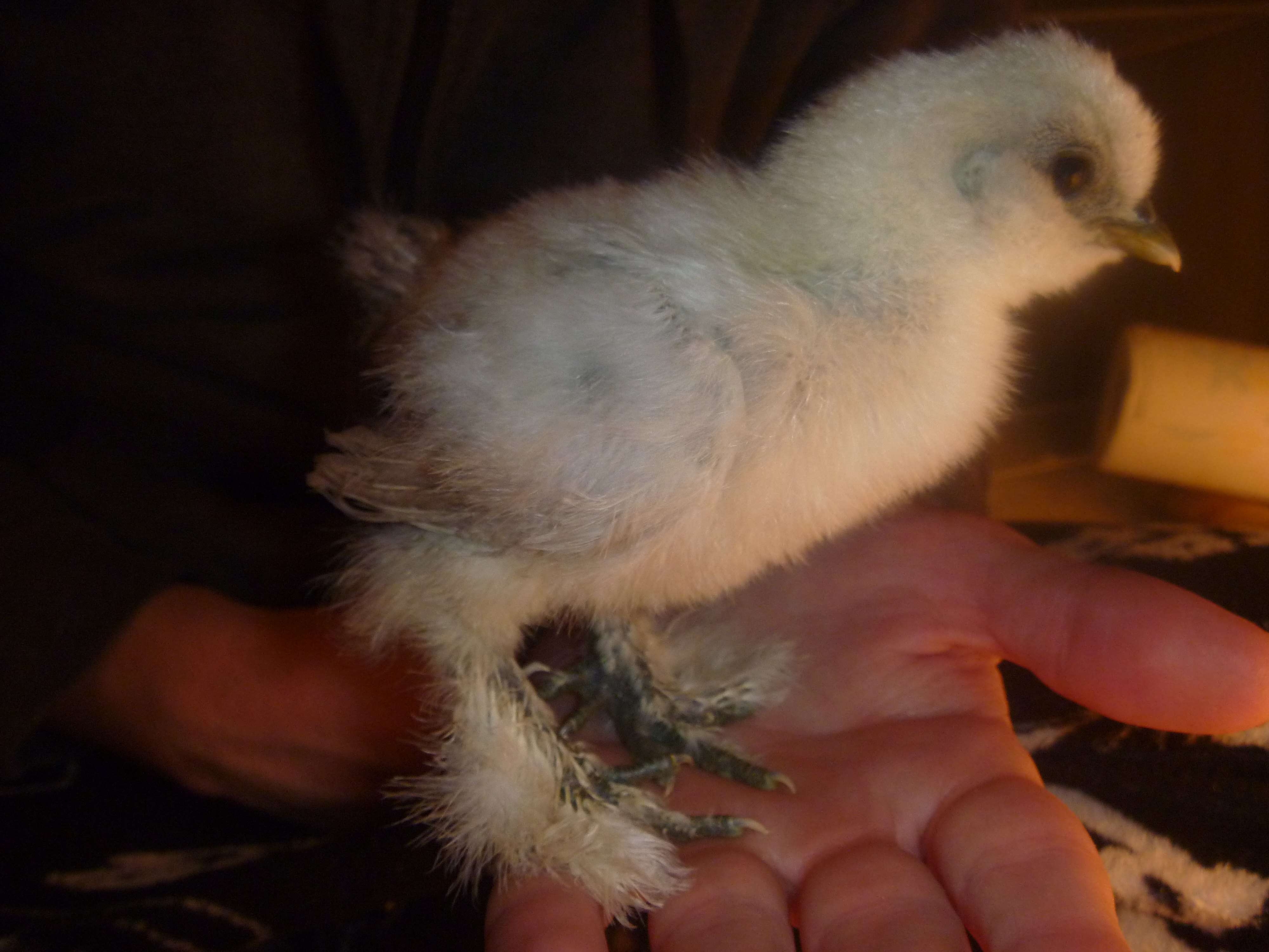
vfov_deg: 40.7
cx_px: 634
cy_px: 476
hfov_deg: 52.6
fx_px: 1283
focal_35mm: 35
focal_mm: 6.3
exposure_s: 1/30
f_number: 3.5
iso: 250
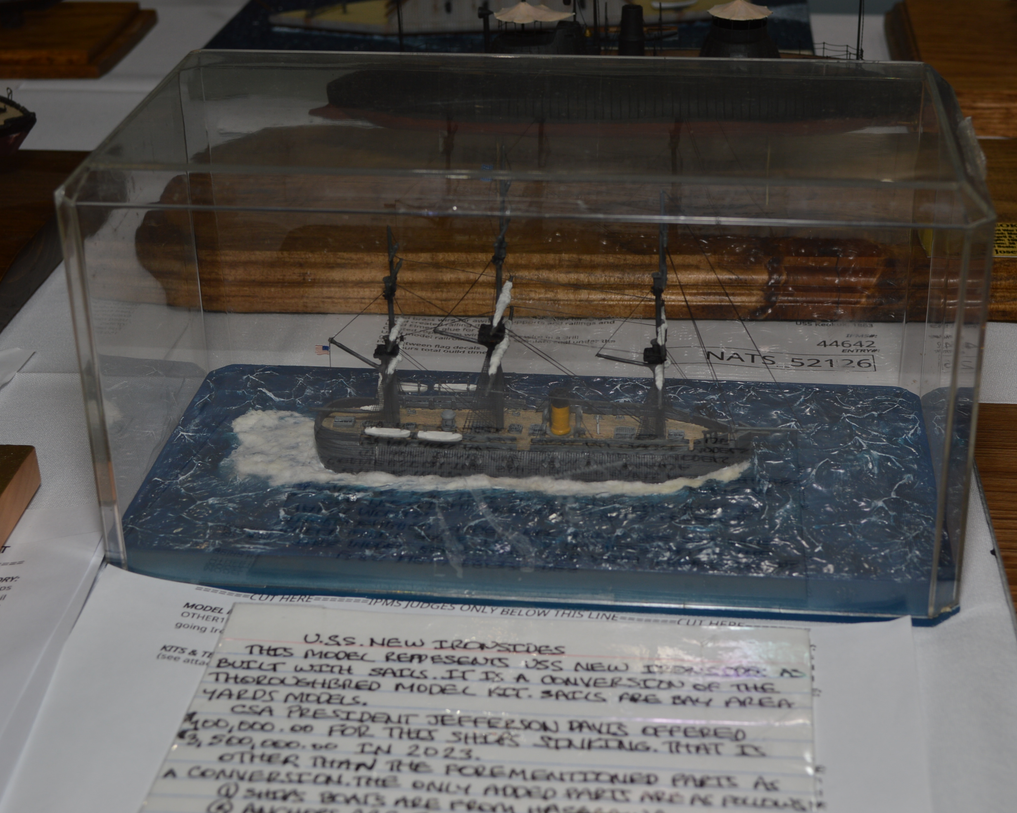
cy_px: 410
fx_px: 1655
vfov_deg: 27.6
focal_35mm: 55
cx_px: 559
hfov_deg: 34.1
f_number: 8
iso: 100
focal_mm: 32
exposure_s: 1/60
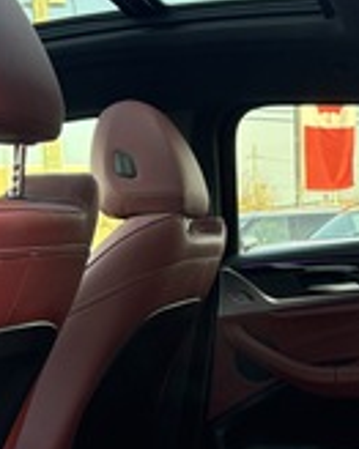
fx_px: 864
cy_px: 253
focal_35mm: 65
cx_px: 252
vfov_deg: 29.1
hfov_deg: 23.3
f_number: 1.6
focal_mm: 5.96
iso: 125
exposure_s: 1/83
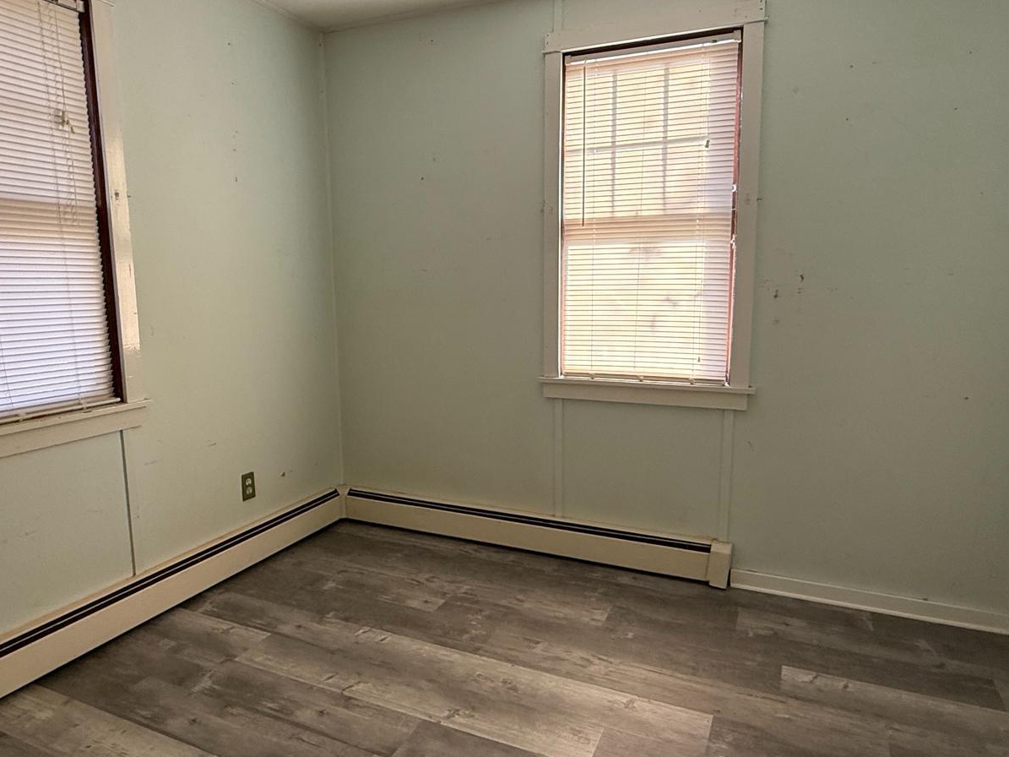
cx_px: 494
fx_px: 699
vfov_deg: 56.8
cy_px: 371
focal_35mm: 24
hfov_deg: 71.6
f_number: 2.2
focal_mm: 2.22
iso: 160
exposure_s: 1/99
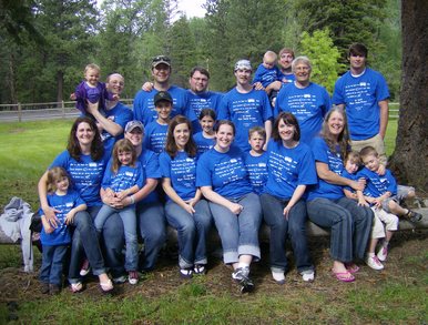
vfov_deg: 39.9
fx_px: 447
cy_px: 162
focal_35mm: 36
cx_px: 214
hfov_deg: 51.2
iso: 100
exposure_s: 1/337
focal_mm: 6
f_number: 2.8
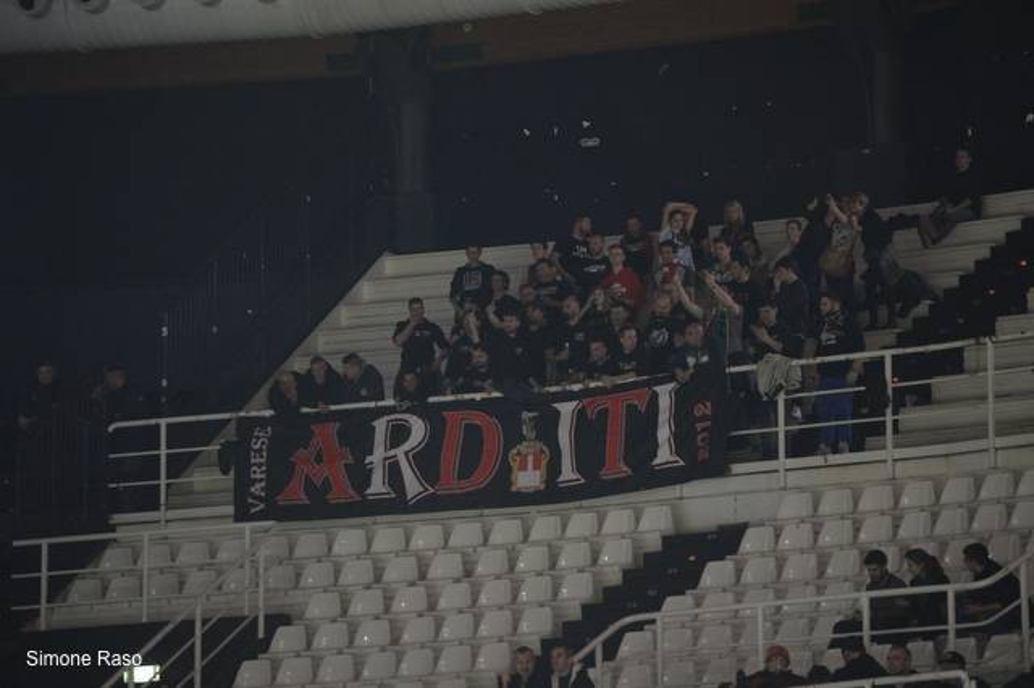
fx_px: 5741
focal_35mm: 200
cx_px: 517
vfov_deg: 6.9
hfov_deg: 10.3
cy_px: 344
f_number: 2.8
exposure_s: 1/100
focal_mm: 200
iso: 5000
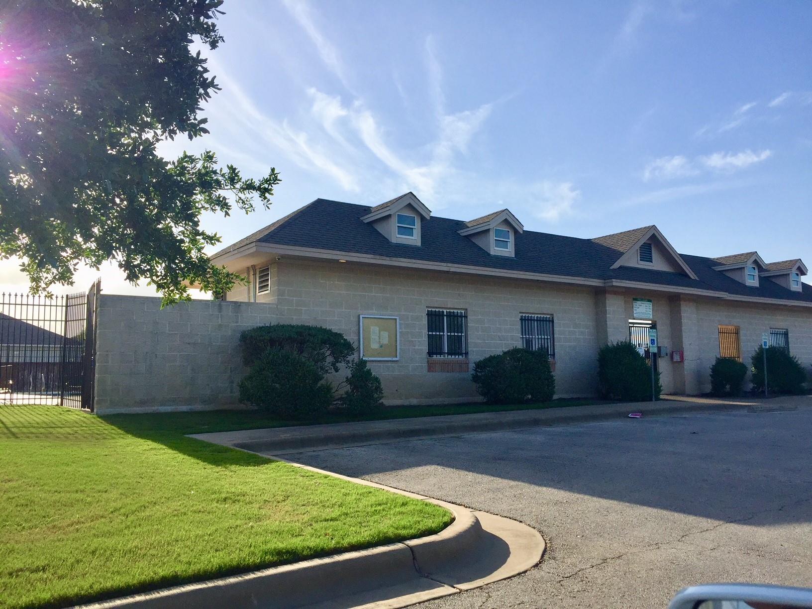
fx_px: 680
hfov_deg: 61.7
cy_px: 304
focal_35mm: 29
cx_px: 406
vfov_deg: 48.2
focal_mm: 4.15
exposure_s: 1/2825
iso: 32
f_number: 2.2
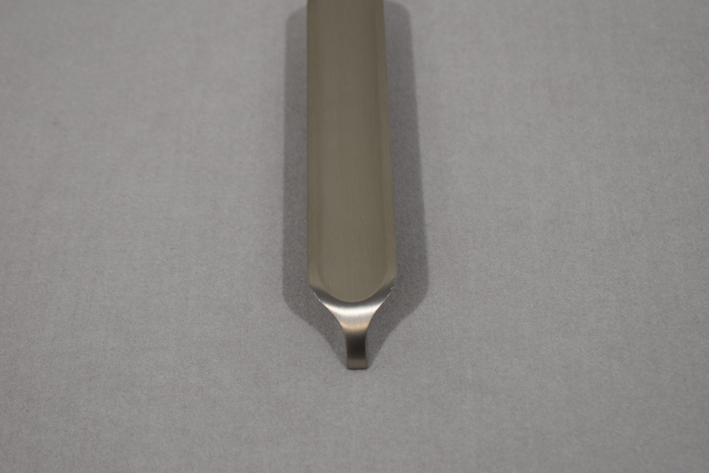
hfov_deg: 28.1
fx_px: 1418
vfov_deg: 18.9
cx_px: 354
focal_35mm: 72
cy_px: 236
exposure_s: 1/125
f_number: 5.3
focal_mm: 48
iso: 400
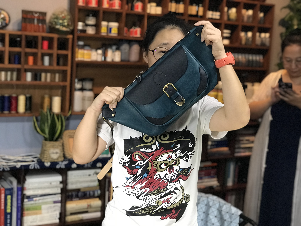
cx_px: 150
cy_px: 113
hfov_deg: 33.8
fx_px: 496
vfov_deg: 25.7
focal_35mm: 57
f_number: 2.8
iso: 200
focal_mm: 6.6
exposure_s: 1/50
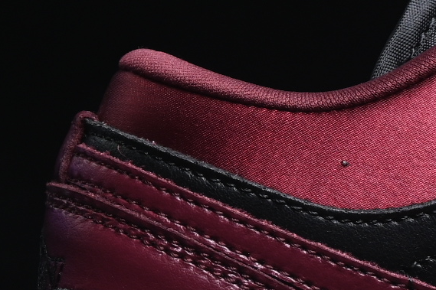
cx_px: 716
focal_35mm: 367
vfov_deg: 3.7
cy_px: 129
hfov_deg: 5.5
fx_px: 4443
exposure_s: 1/50
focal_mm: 50
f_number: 6.3
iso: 160
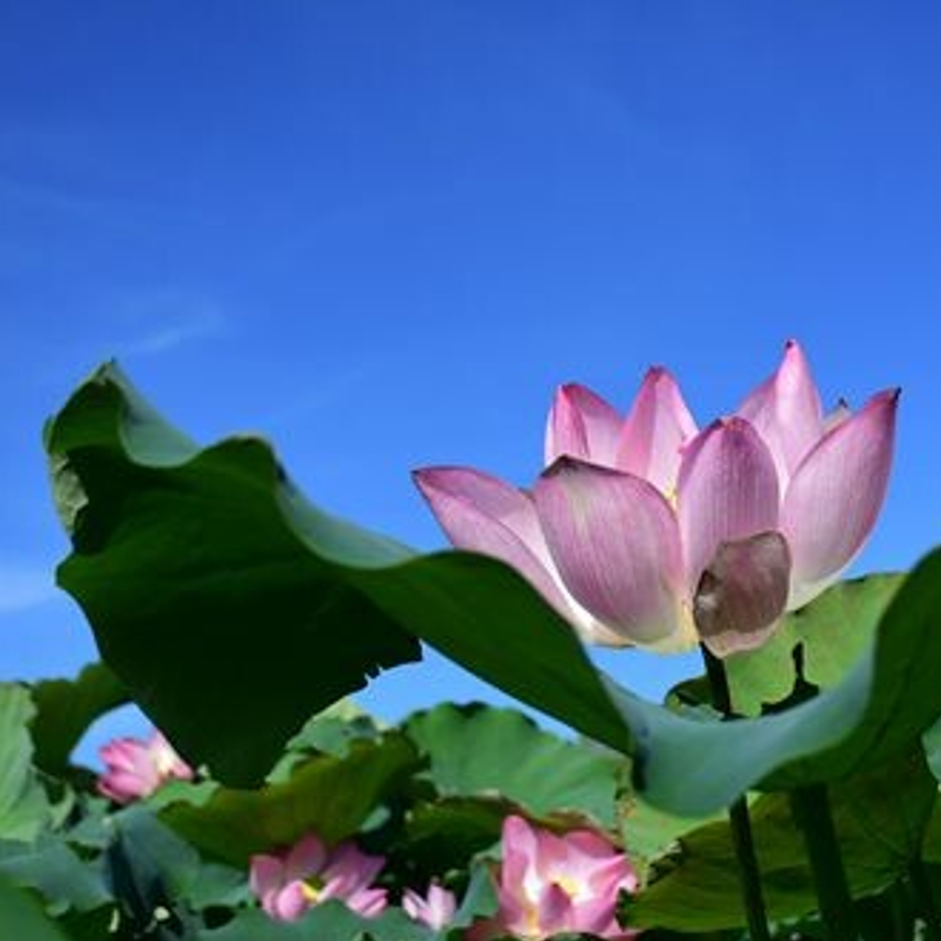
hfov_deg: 29.3
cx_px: 642
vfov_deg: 29.6
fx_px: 1784
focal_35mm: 58
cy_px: 473
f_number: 5.6
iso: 100
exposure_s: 1/640
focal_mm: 30
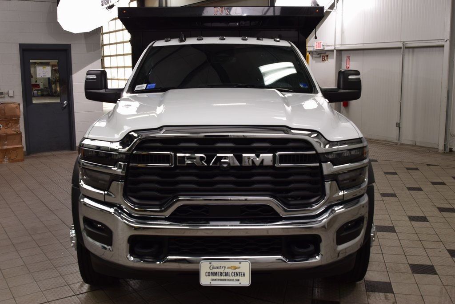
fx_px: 455
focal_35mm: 36
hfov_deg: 53.1
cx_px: 228
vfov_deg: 36.9
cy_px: 152
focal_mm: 24
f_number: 8
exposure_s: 1/50
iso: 400
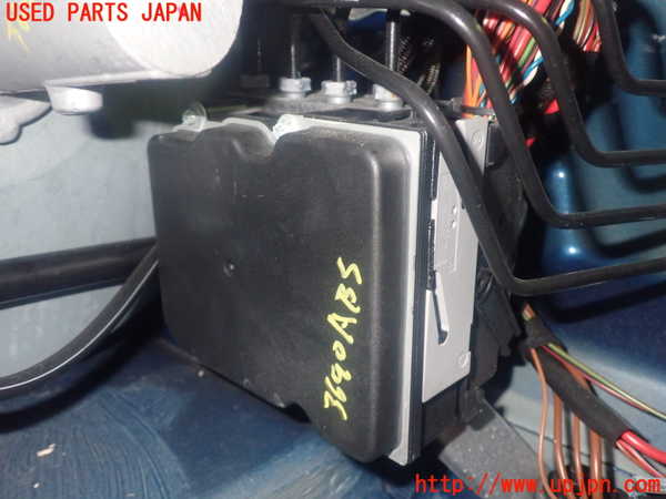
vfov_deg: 44.2
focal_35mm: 32
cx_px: 333
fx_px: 616
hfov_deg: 56.8
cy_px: 250
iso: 640
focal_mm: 5.79
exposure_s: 1/30
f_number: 7.1
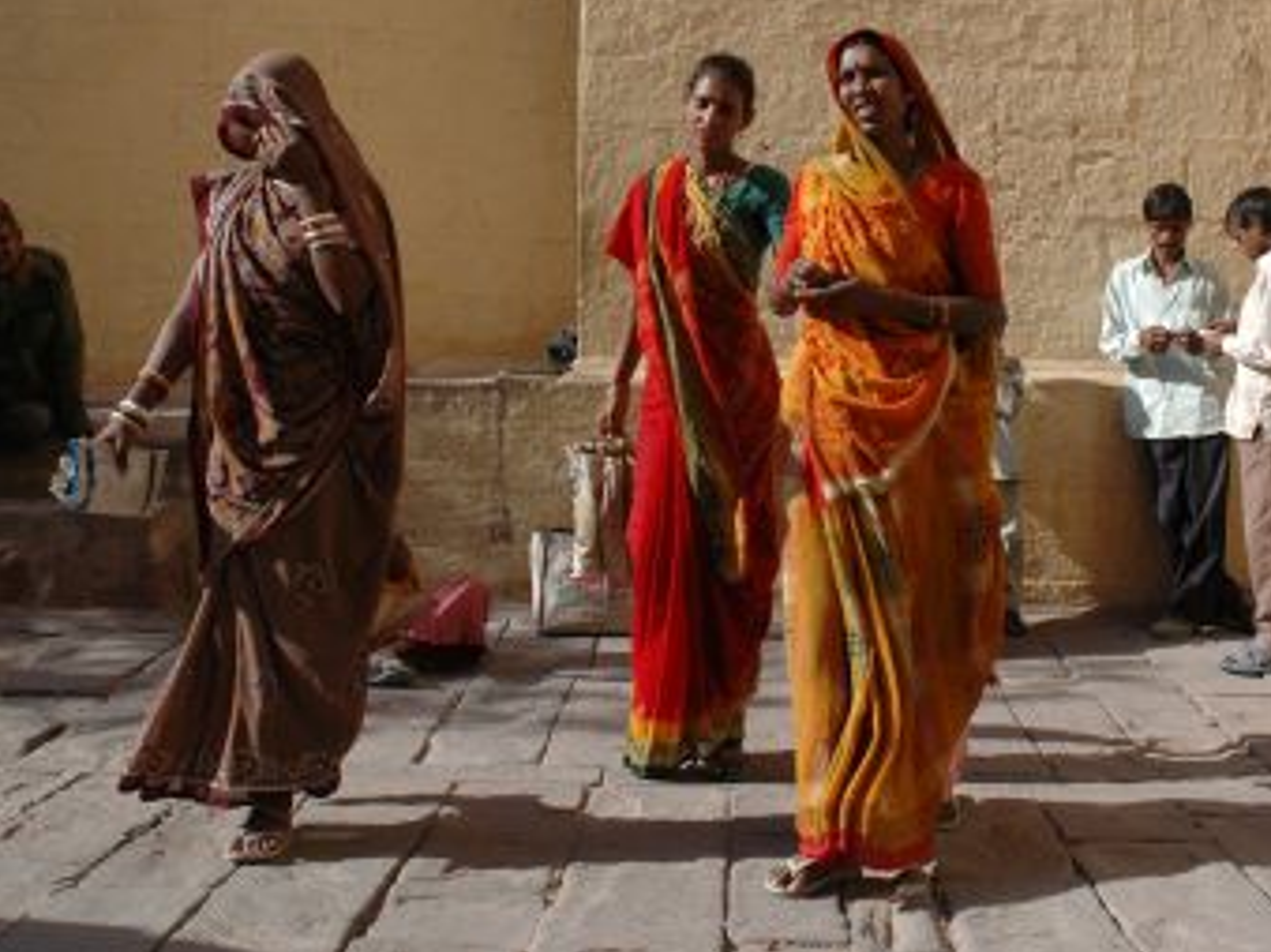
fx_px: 1872
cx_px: 866
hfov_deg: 37.0
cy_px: 341
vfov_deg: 28.4
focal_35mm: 51
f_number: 5
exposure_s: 1/1250
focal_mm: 24
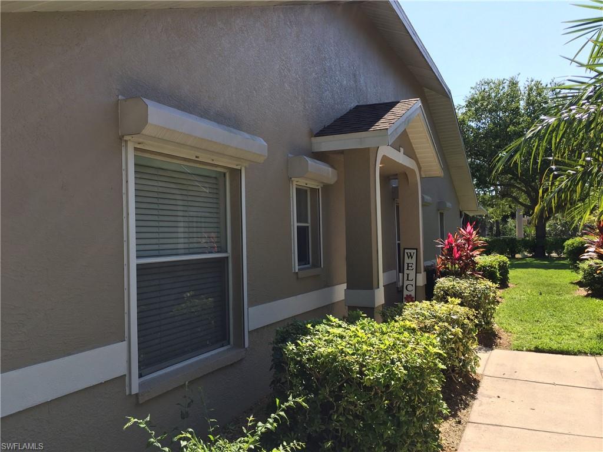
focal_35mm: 29
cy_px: 226
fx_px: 505
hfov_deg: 61.7
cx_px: 302
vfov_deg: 48.2
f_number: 2.2
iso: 32
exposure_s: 1/1041
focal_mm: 4.15
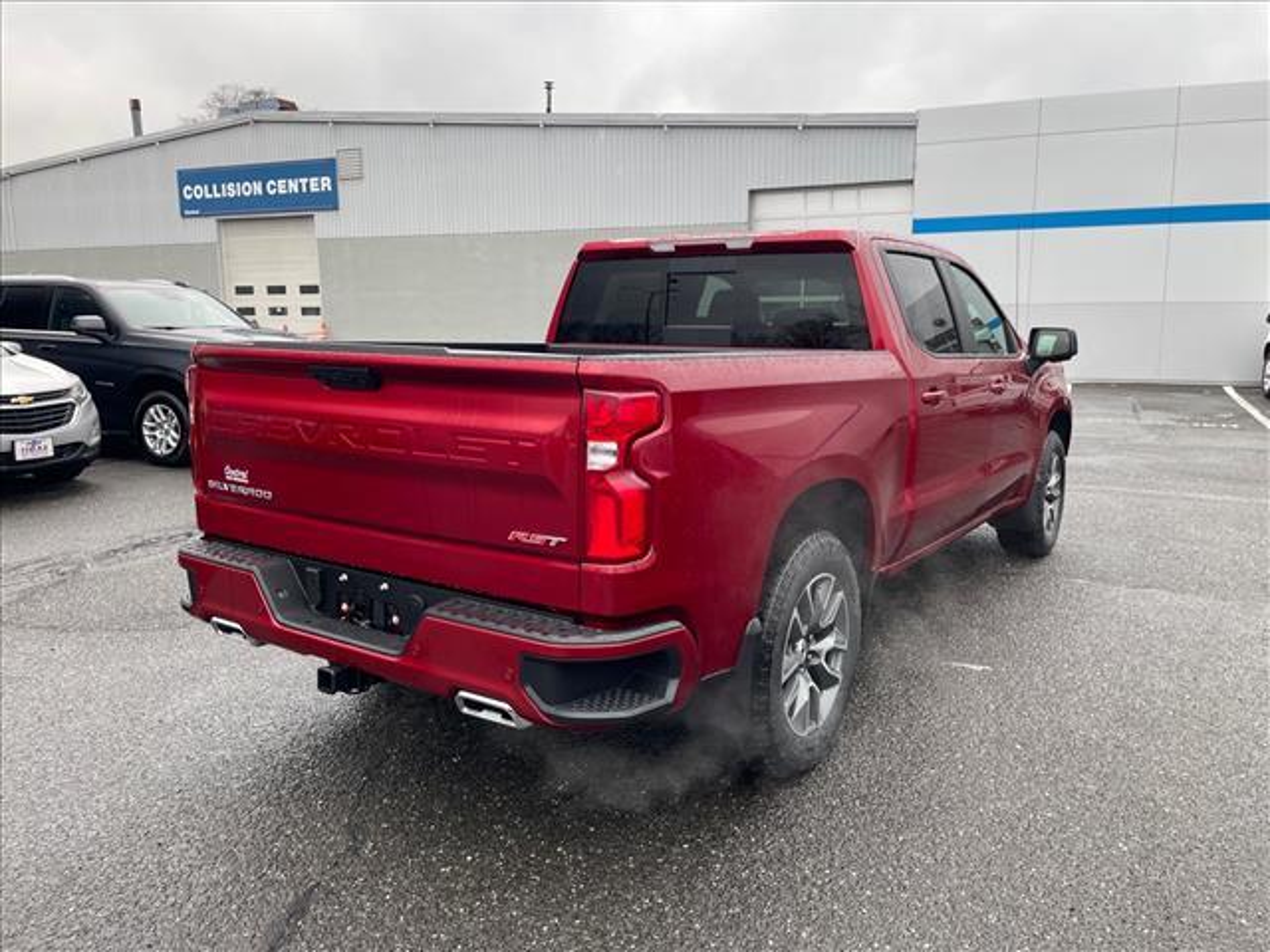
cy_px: 476
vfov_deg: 53.1
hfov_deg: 67.3
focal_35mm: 26
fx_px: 954
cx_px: 635
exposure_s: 1/142
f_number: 1.6
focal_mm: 4.2
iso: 32
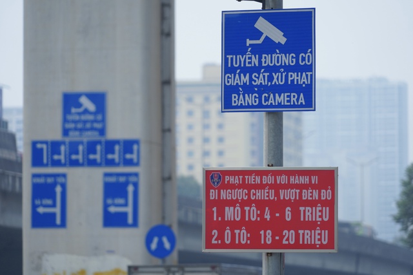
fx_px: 2754
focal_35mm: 240
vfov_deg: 5.7
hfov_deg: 8.6
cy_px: 138
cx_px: 206
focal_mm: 240
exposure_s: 1/640
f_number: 6.3
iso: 800
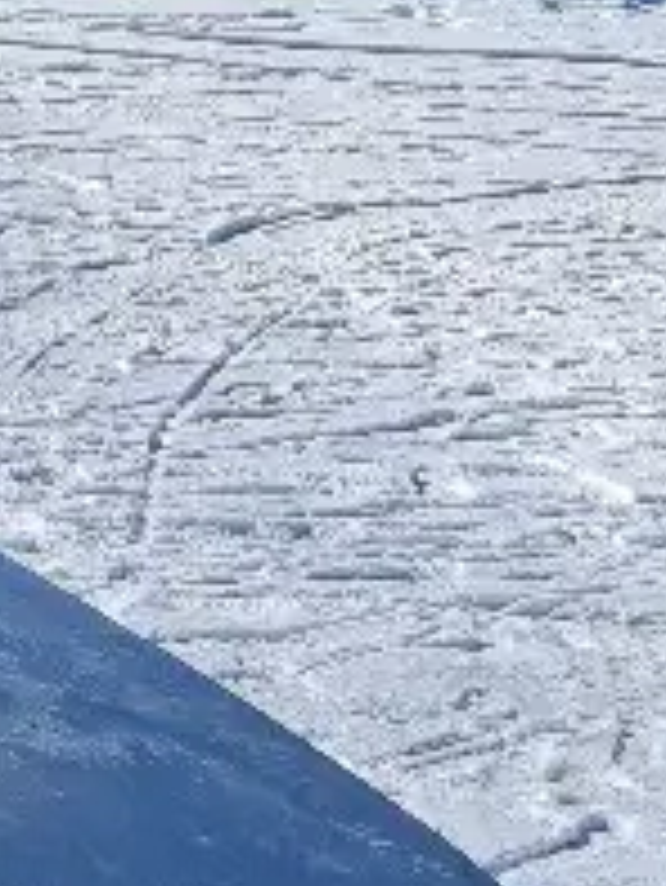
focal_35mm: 176
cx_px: 9
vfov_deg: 11.2
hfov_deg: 8.4
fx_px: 4510
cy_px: 636
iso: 50
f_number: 1.8
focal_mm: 5.4
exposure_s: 1/5000
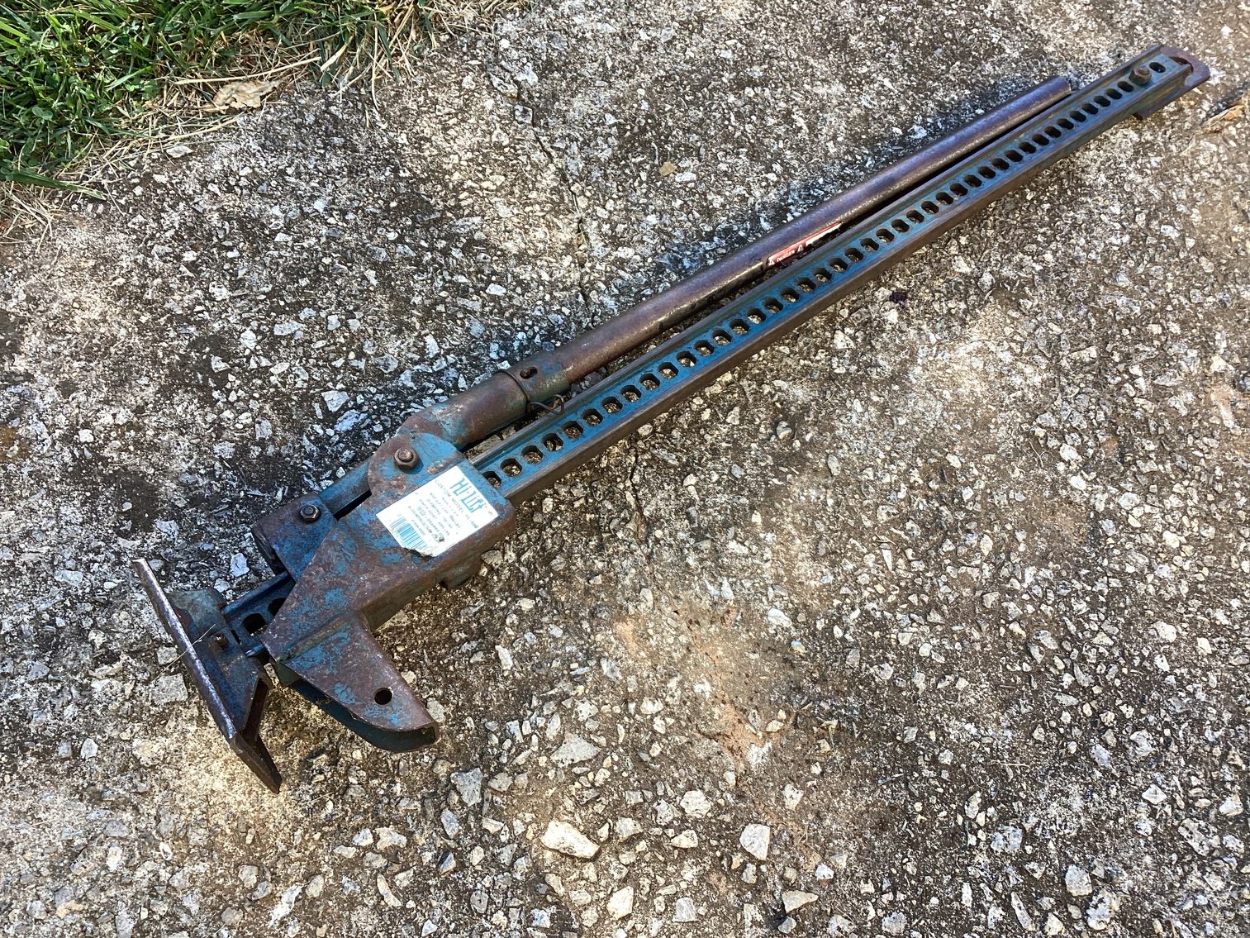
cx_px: 625
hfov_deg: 58.3
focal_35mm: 31
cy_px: 469
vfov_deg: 45.4
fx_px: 1120
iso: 25
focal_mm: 3.3
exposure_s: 1/100
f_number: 2.4
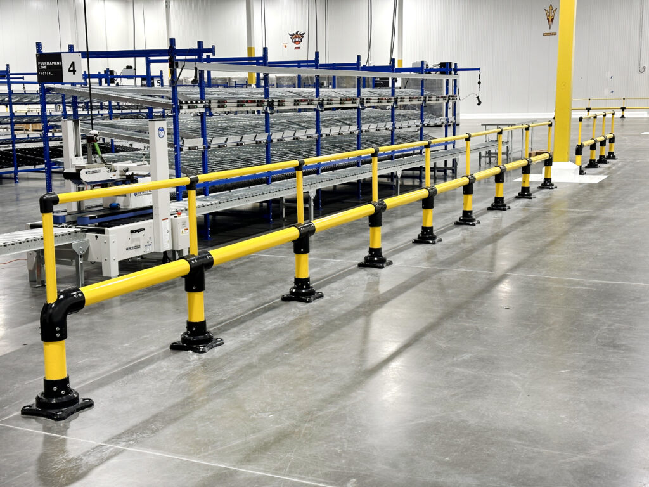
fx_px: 900
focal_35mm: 48
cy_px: 244
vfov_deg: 30.3
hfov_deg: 39.7
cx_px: 324
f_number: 1.78
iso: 100
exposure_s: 1/60
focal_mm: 6.86
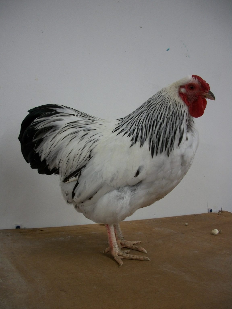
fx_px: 313
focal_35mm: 35
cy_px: 154
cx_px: 116
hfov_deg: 40.7
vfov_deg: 52.6
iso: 160
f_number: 3.1
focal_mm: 6.3
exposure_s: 1/50
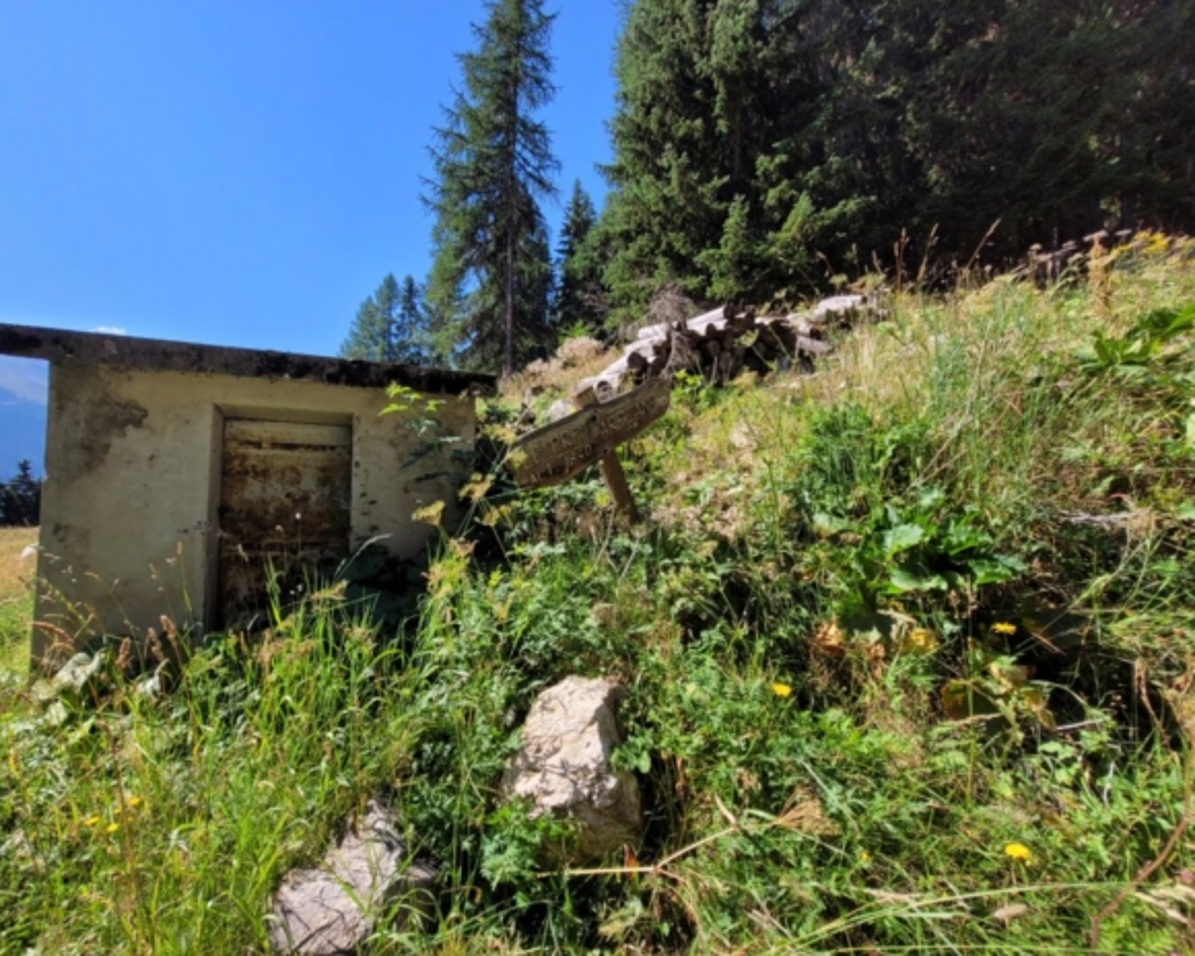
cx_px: 571
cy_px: 492
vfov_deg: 88.0
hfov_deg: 100.6
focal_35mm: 14
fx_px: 495
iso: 40
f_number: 2.2
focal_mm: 1.74
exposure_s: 1/992
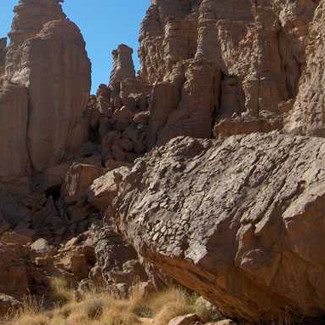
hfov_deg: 21.7
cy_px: 52
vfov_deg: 21.3
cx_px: 164
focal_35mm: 80
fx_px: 850
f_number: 4.8
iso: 100
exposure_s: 1/348
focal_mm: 8
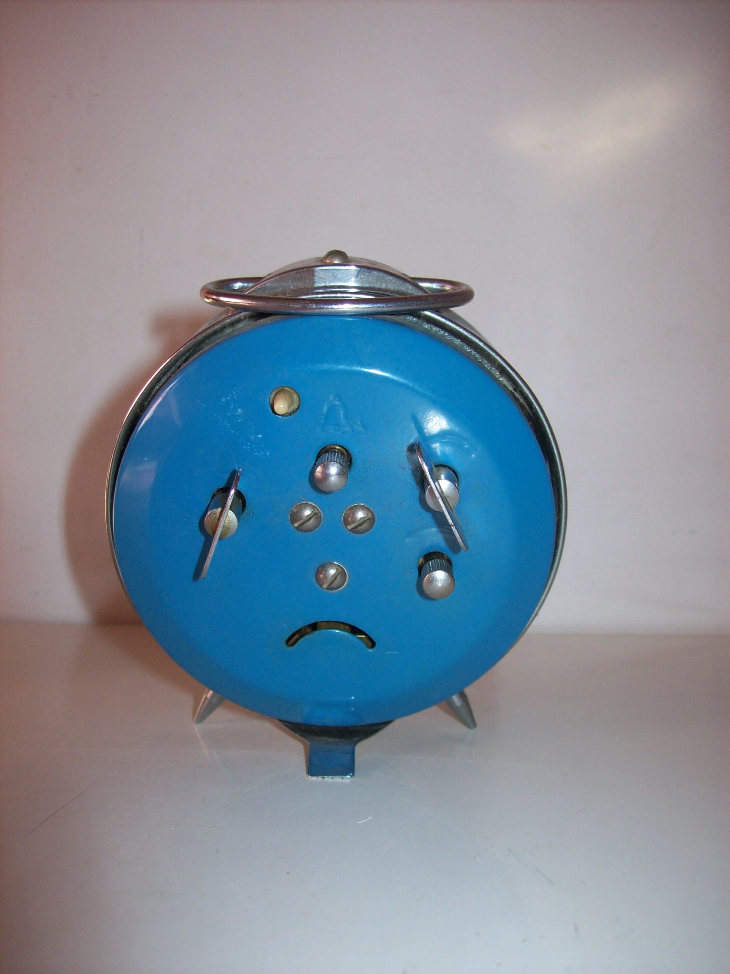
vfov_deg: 51.4
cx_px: 365
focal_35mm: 36
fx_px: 1013
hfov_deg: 39.6
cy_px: 487
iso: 80
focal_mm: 6
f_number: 2.7
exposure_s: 1/64
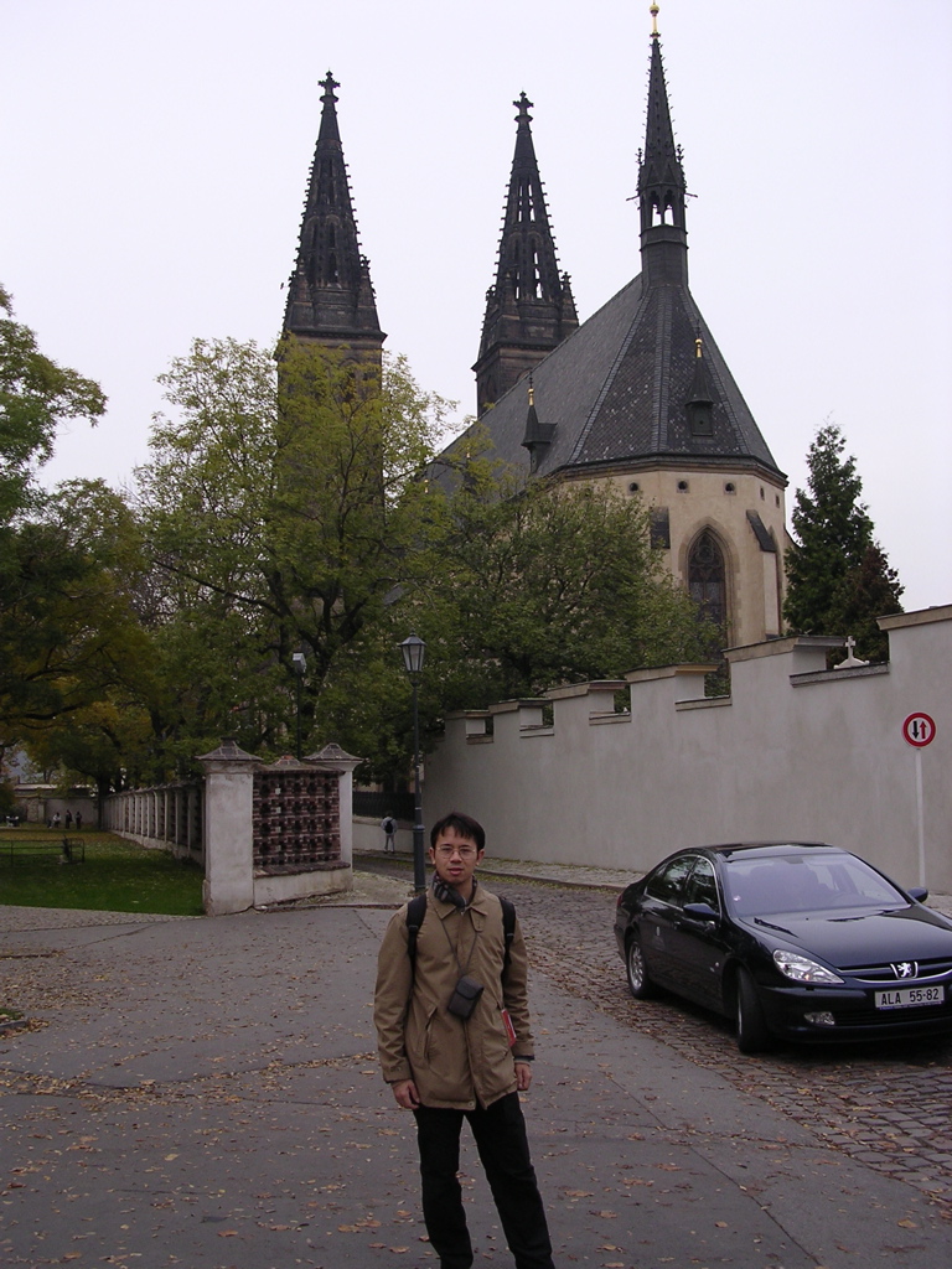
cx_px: 476
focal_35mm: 38
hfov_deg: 37.7
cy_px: 634
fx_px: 1393
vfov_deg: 49.0
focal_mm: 5.8
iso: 100
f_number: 2.8
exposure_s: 1/362
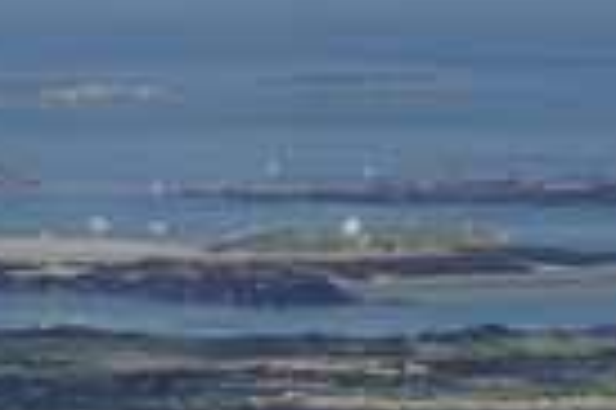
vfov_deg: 2.2
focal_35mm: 613
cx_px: 265
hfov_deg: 3.4
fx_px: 10477
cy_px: 595
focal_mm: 200
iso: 400
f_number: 7.1
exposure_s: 1/1600
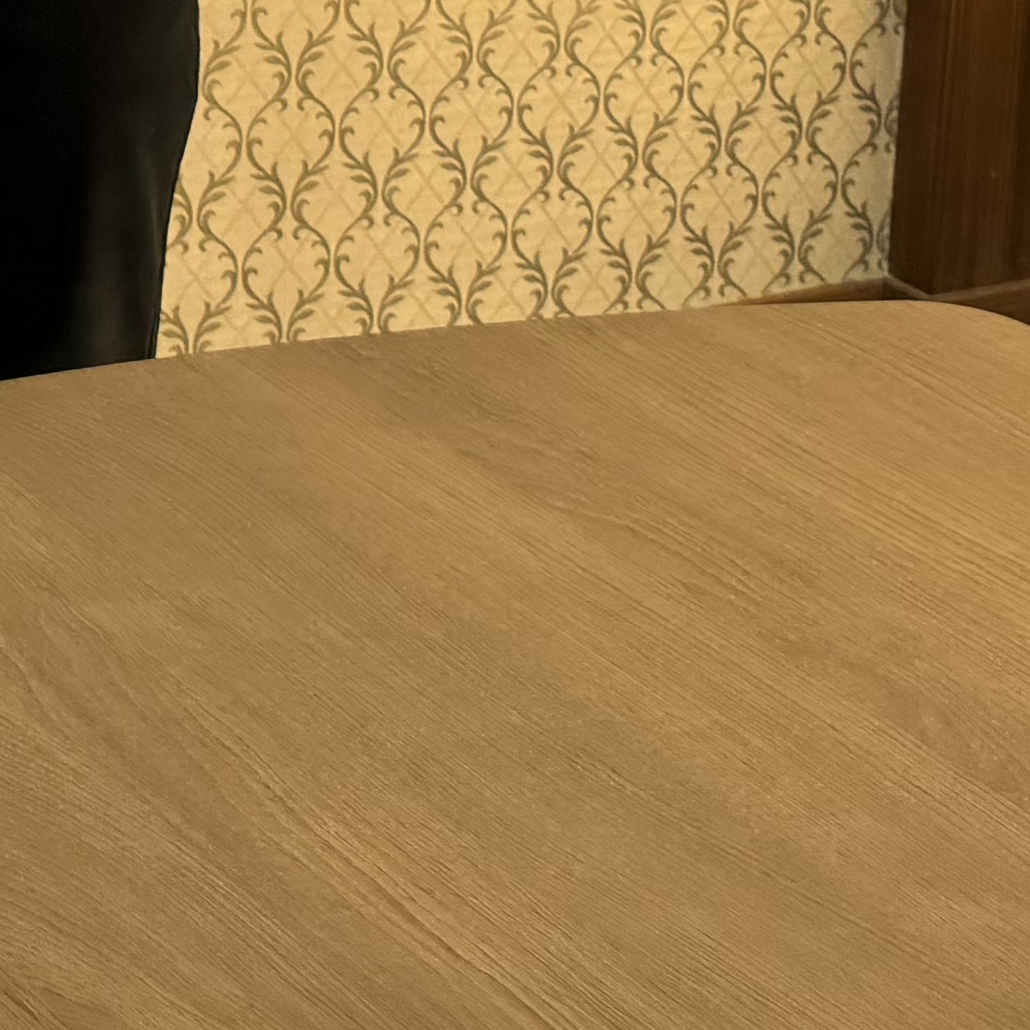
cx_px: -540
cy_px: -637
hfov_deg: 16.6
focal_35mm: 95
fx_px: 3198
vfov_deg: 16.3
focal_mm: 6.76
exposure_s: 1/120
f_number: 1.78
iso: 100
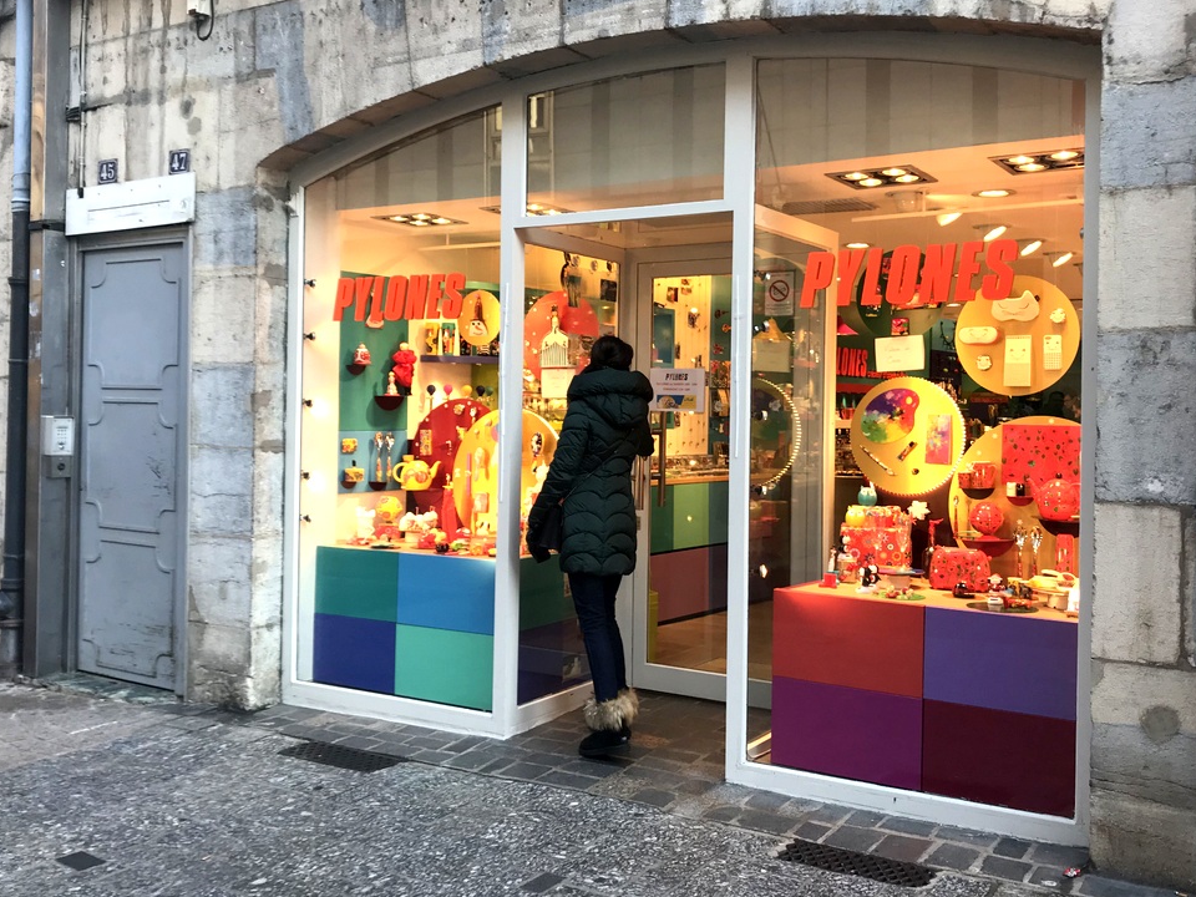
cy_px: 421
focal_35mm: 35
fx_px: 1209
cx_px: 604
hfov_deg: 52.6
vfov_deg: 40.7
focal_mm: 3.99
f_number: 1.8
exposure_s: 1/115
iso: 20
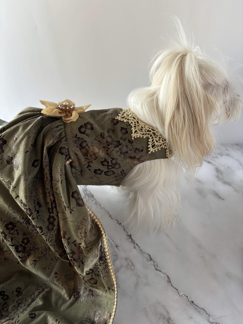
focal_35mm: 26
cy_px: 162
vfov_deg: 67.3
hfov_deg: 53.1
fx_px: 243
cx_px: 122
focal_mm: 5.96
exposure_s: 1/60
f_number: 1.6
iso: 250
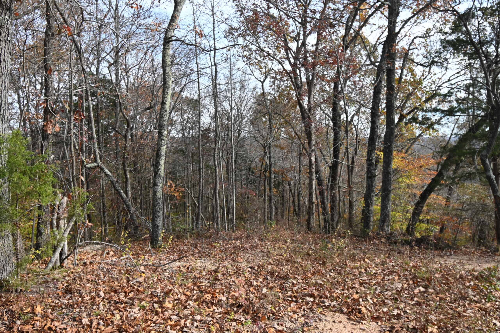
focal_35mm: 30
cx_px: 250
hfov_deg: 62.0
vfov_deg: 43.6
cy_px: 166
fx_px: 416
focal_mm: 20
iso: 200
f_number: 5.6
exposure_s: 1/250
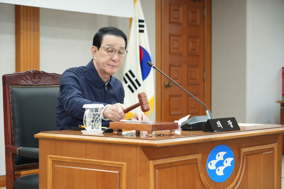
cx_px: 142
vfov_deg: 15.9
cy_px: 94
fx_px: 678
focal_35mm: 86
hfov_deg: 23.6
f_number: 5
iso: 1250
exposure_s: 1/125
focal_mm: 86
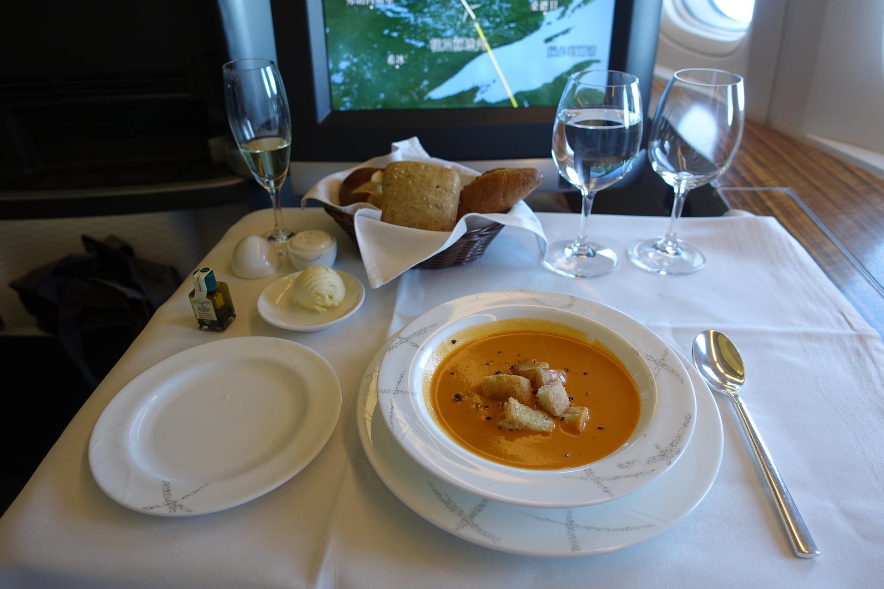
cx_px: 442
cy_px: 294
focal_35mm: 24
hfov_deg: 73.7
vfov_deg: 53.1
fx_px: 589
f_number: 2
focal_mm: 8.8
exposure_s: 1/30
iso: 125
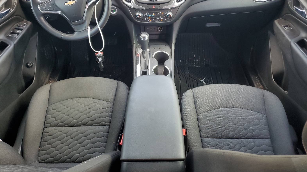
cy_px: 63
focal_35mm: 29
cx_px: 156
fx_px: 236
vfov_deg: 39.9
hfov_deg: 66.1
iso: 60
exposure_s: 1/60.2
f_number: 1.5
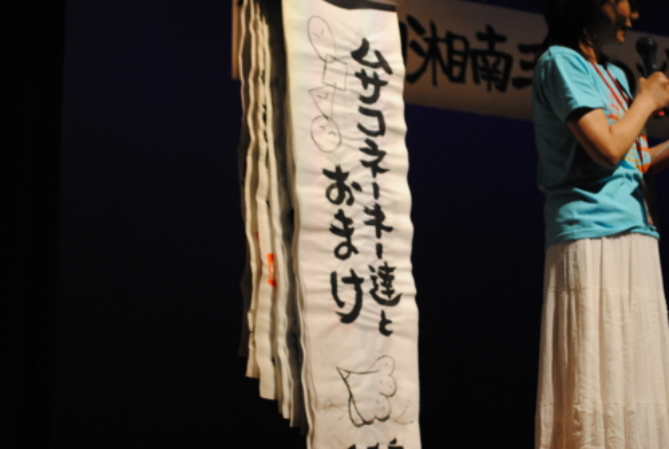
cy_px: 224
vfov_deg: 16.6
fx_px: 1535
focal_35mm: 82
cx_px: 334
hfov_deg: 24.6
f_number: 5.6
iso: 900
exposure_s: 1/15
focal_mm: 55
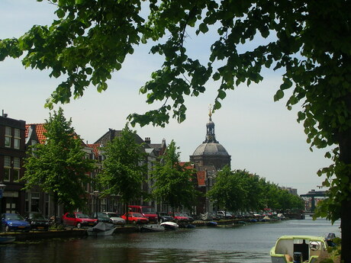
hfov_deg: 22.8
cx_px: 176
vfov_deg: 17.2
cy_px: 132
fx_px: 872
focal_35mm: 86
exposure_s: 1/635
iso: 50
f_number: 4.1
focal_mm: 13
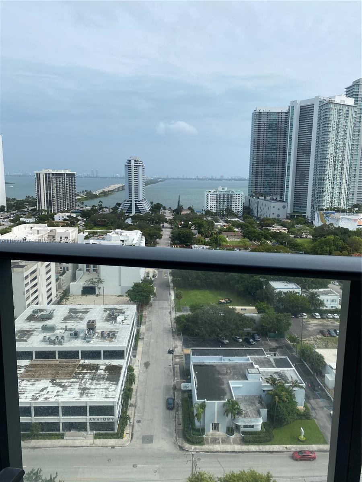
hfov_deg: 53.1
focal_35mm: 26
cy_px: 241
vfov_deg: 67.3
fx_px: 363
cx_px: 181
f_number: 1.8
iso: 32
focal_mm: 4.25
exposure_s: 1/4115
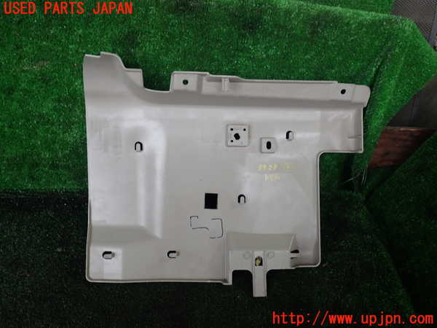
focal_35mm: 30
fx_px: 379
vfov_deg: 46.8
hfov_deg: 60.0
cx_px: 218
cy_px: 164
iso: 200
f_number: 2.3
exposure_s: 1/40
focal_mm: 5.4
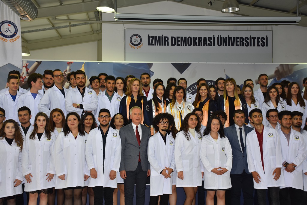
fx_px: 409
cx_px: 154
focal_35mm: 48
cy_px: 102
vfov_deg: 28.1
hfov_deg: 41.1
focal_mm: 32
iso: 400
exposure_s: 1/60
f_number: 4
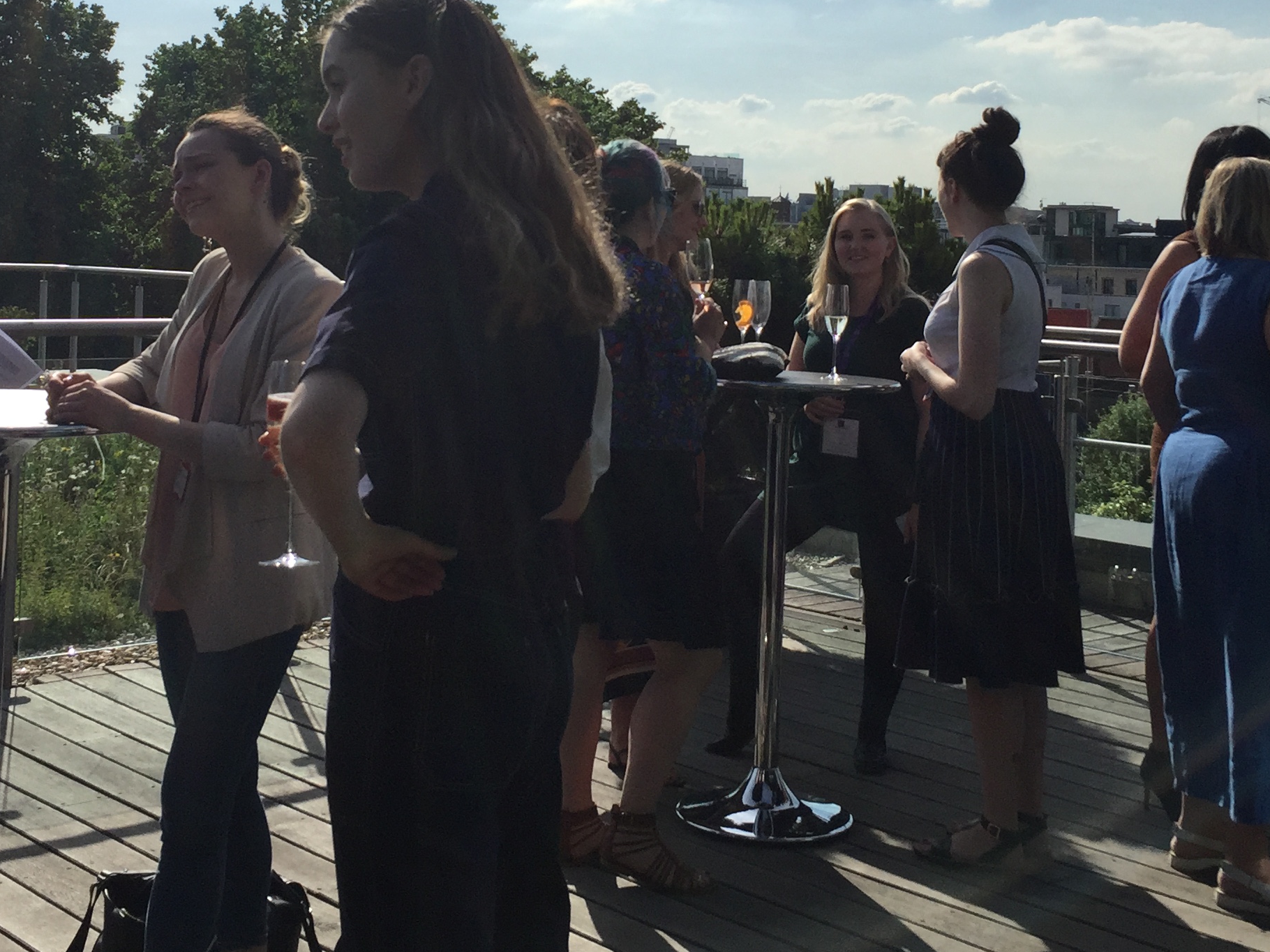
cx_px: 611
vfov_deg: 27.6
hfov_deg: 36.8
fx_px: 1908
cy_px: 218
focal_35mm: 52
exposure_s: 1/4950
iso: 32
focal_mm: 4.15
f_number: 2.2
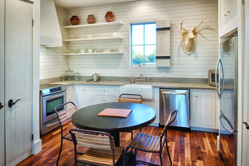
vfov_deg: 53.2
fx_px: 166
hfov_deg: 73.7
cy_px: 83
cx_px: 124
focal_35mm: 24
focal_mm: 24
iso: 400
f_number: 22
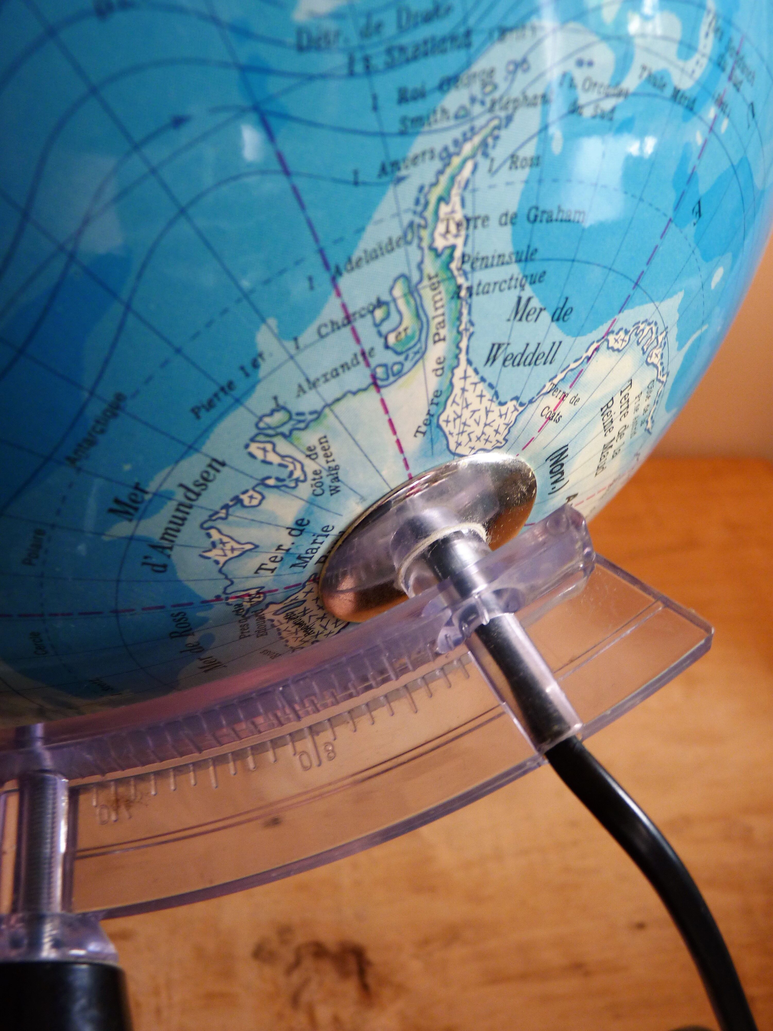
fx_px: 1102
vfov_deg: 50.1
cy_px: 516
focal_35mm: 37
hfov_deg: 38.7
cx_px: 386
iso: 125
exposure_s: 1/30
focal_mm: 6.6
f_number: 3
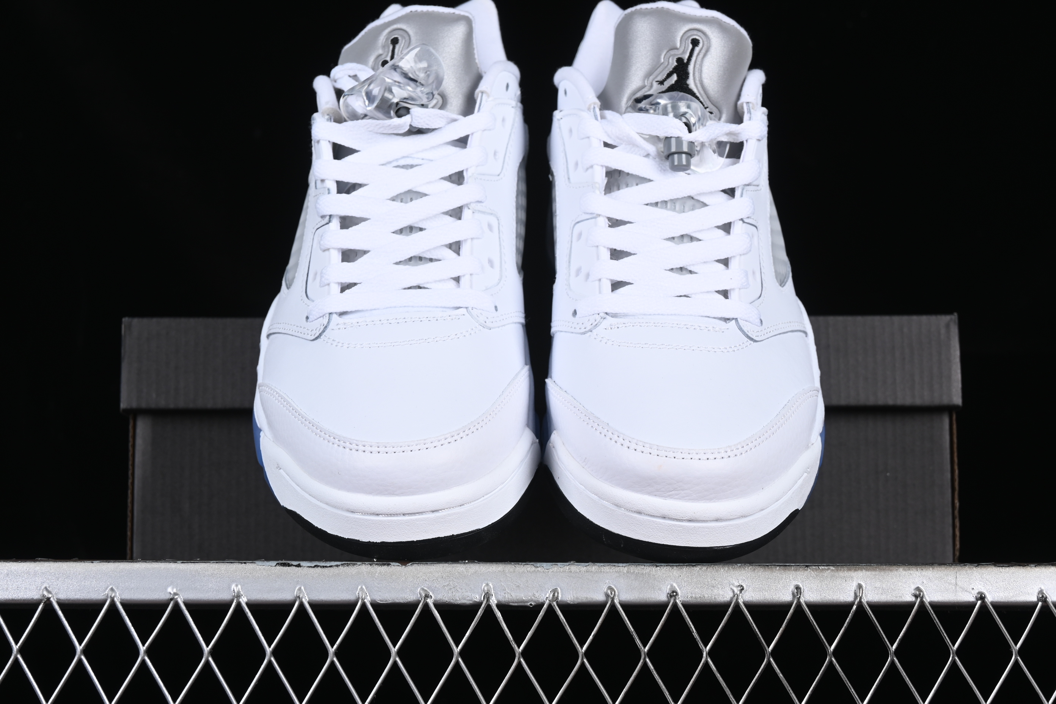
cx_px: 528
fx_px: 2200
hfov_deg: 27.0
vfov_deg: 18.2
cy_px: 352
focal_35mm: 75
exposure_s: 1/100
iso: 160
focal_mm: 50
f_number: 8
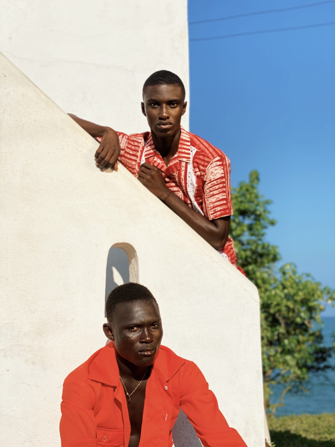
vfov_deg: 36.8
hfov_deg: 28.0
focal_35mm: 52
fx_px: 671
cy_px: 224
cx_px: 168
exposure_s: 1/2994
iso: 20
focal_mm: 6
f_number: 2
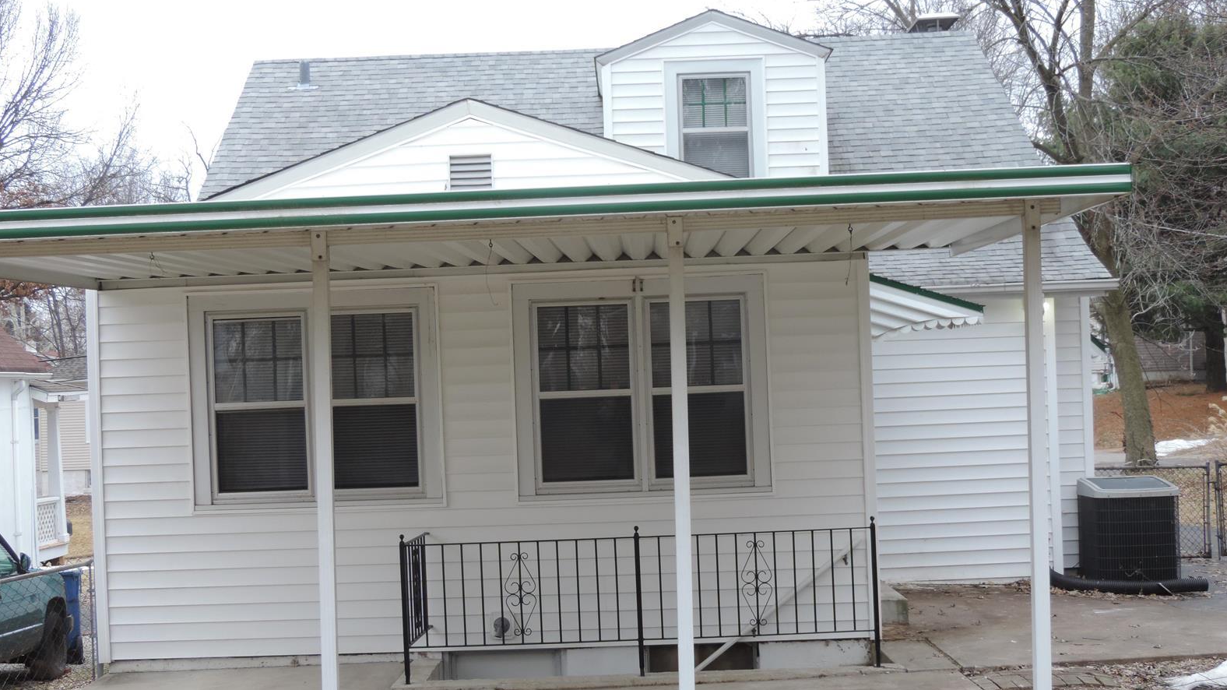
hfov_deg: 39.9
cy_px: 375
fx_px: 1692
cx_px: 608
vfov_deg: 23.0
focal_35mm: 52
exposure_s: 1/60
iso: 80
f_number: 3.5
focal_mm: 8.3
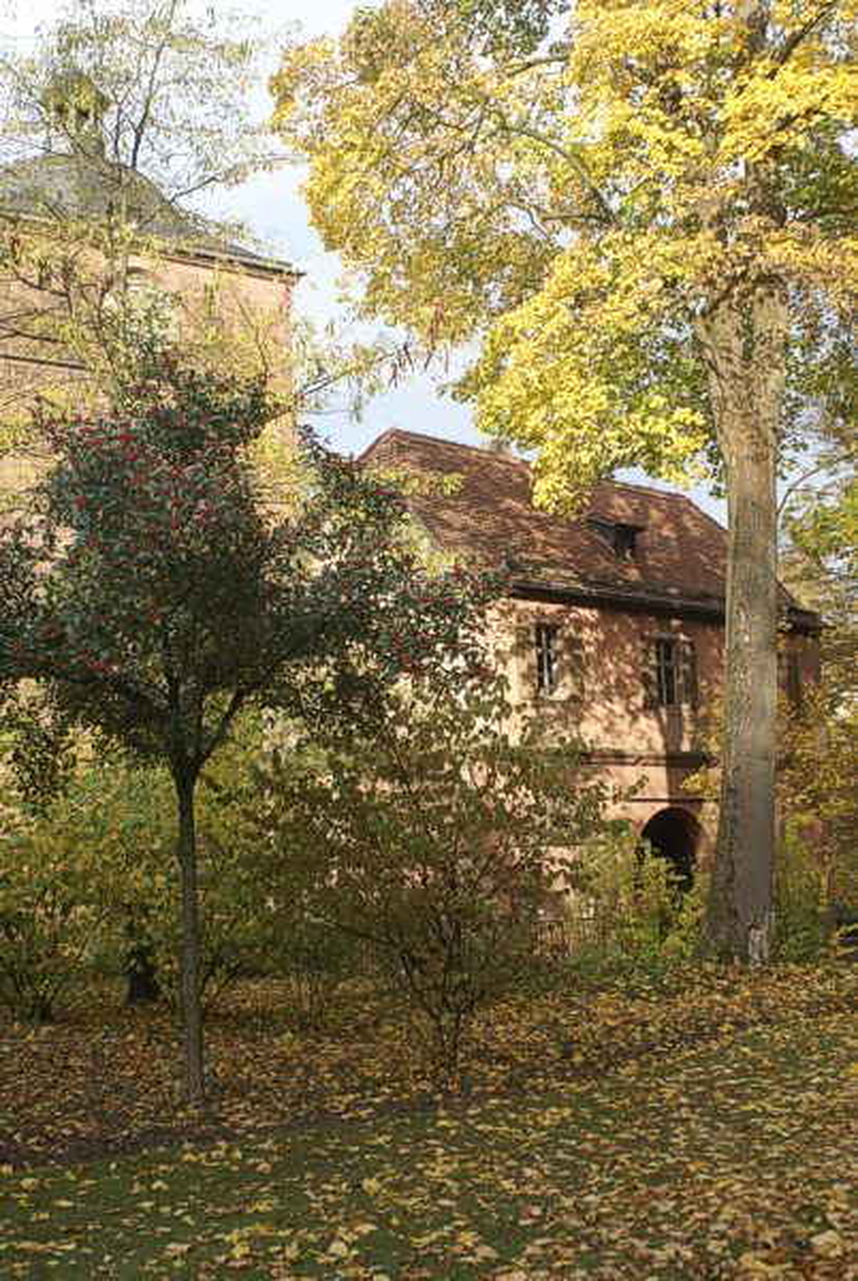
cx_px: 429
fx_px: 1603
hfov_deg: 30.0
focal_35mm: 45
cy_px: 640
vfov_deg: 43.5
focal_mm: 30
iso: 100
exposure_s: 1/60
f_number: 5.6
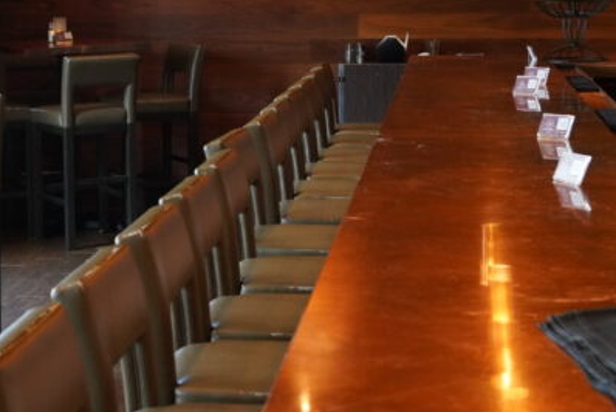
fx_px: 1764
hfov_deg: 19.7
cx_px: 145
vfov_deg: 13.2
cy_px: 73
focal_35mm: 103
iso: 4000
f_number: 5.6
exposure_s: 1/60
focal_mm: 40
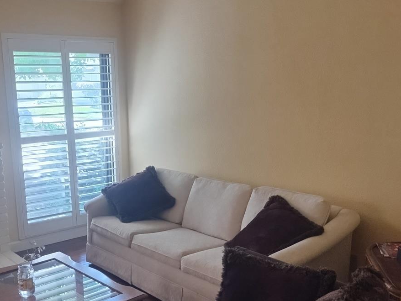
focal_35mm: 41
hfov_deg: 45.3
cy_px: 186
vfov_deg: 35.0
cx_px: 144
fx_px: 475
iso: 163
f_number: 1.7
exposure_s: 1/40
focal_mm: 4.71
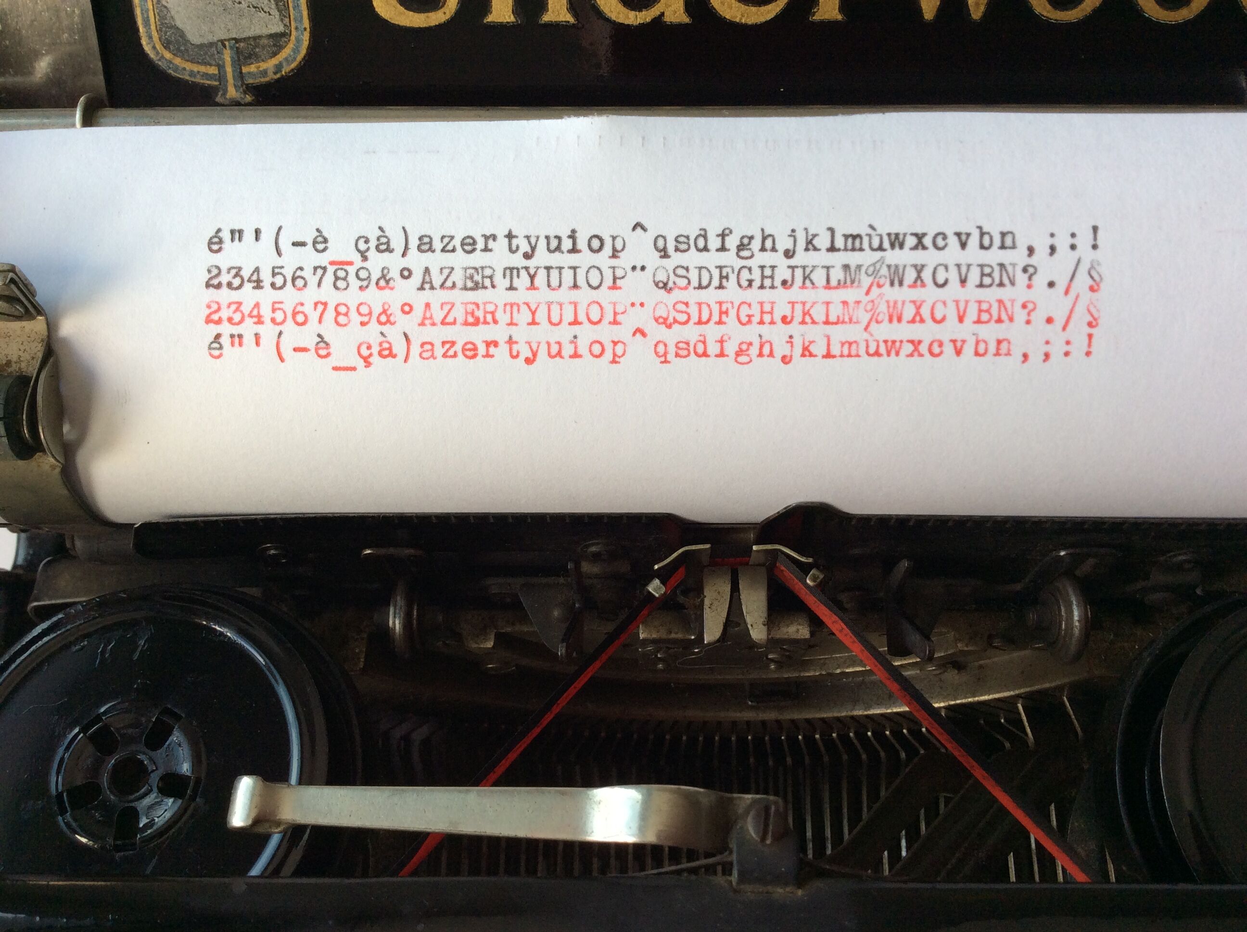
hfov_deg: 56.9
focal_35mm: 32
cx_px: 624
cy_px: 466
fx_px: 1151
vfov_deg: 44.1
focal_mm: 3.3
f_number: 2.4
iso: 32
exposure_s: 1/100
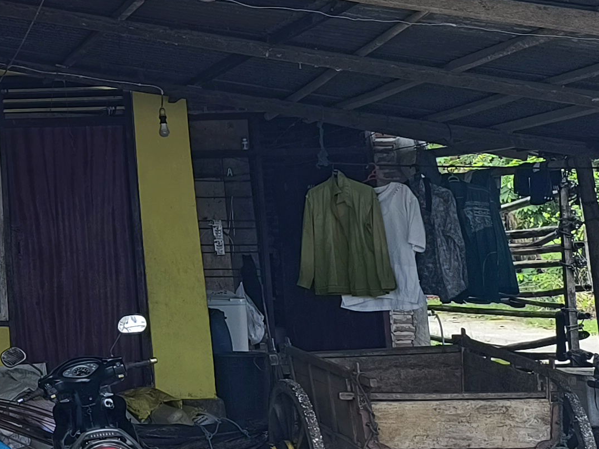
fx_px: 1505
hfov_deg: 17.8
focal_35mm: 87
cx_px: -492
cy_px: 69
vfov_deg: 16.8
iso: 50
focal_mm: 6.14
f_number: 1.65
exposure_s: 1/363
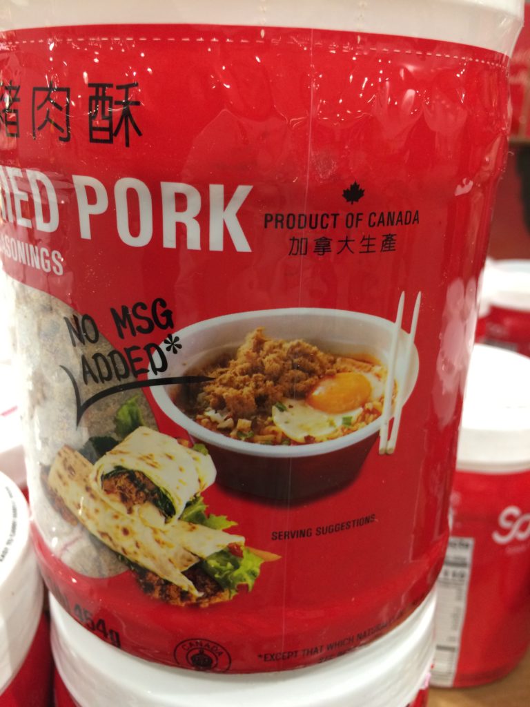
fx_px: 592
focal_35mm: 29
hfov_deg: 48.2
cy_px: 354
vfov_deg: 61.7
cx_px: 265
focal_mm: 4.15
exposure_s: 1/30
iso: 125
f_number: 2.2
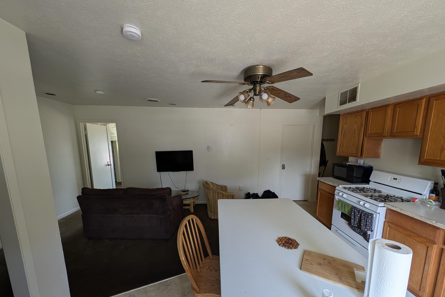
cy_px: 169
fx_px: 161
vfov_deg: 84.9
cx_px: 226
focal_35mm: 13
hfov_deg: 108.3
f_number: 1.95
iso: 56
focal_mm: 2.23
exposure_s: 1/23.8
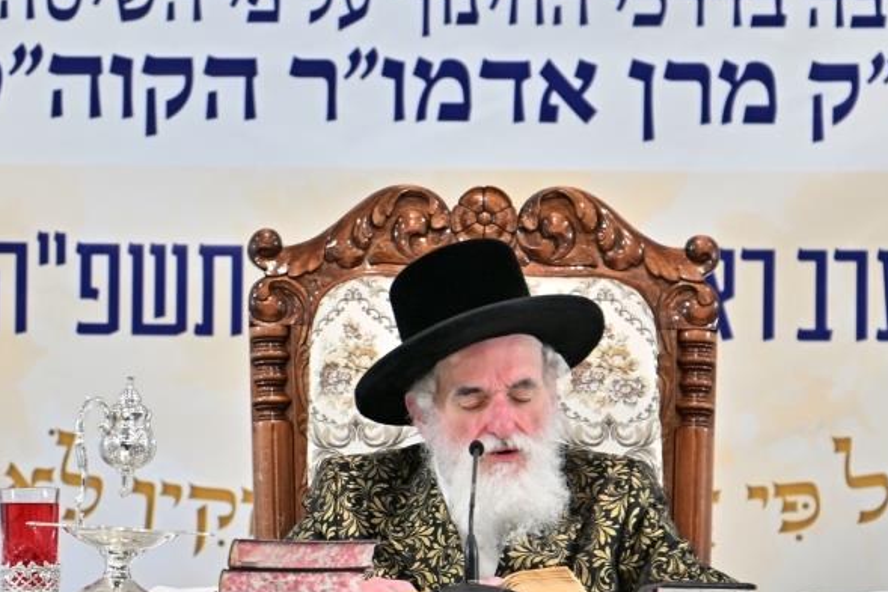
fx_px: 12878
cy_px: 495
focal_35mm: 522
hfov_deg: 3.9
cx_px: 446
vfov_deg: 2.6
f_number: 2.8
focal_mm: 200
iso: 250
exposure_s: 1/160
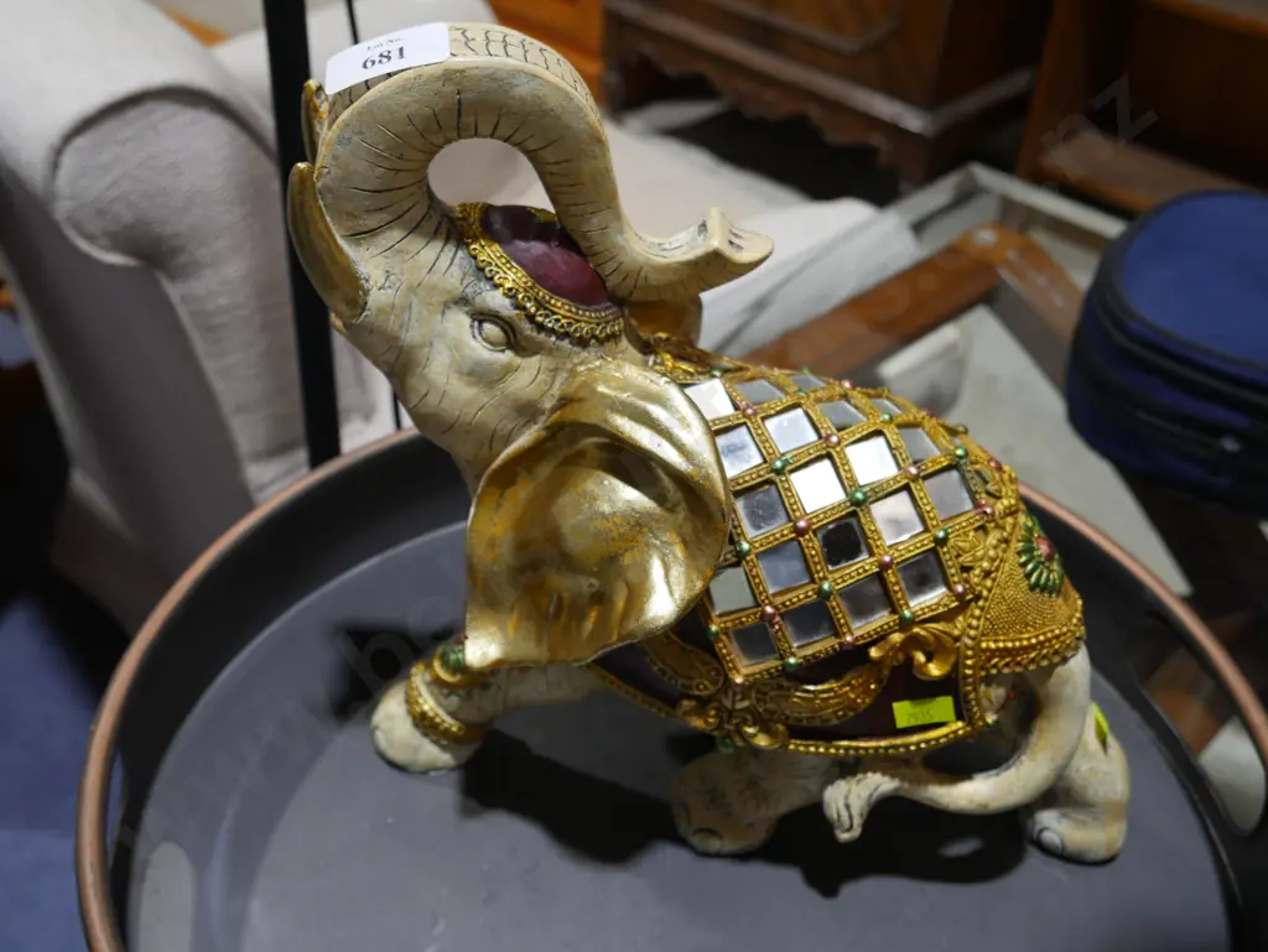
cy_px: 476
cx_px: 634
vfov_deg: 36.0
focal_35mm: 40
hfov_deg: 46.8
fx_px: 1466
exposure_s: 1/60
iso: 250
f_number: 4.4
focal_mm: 20
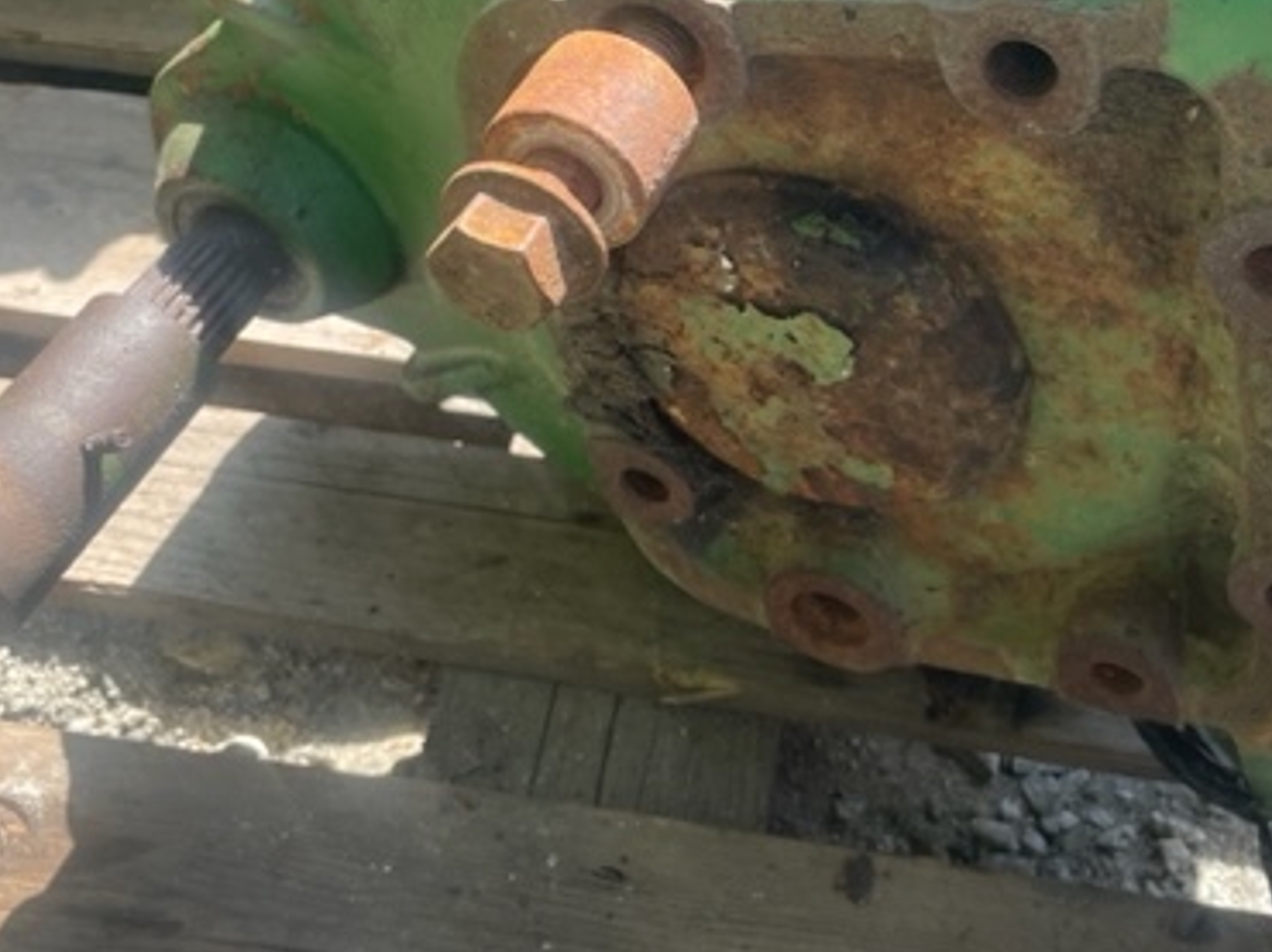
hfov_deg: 41.9
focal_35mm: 45
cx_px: 756
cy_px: 244
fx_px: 1652
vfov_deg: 31.6
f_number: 1.6
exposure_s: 1/481
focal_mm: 4.2
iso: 50
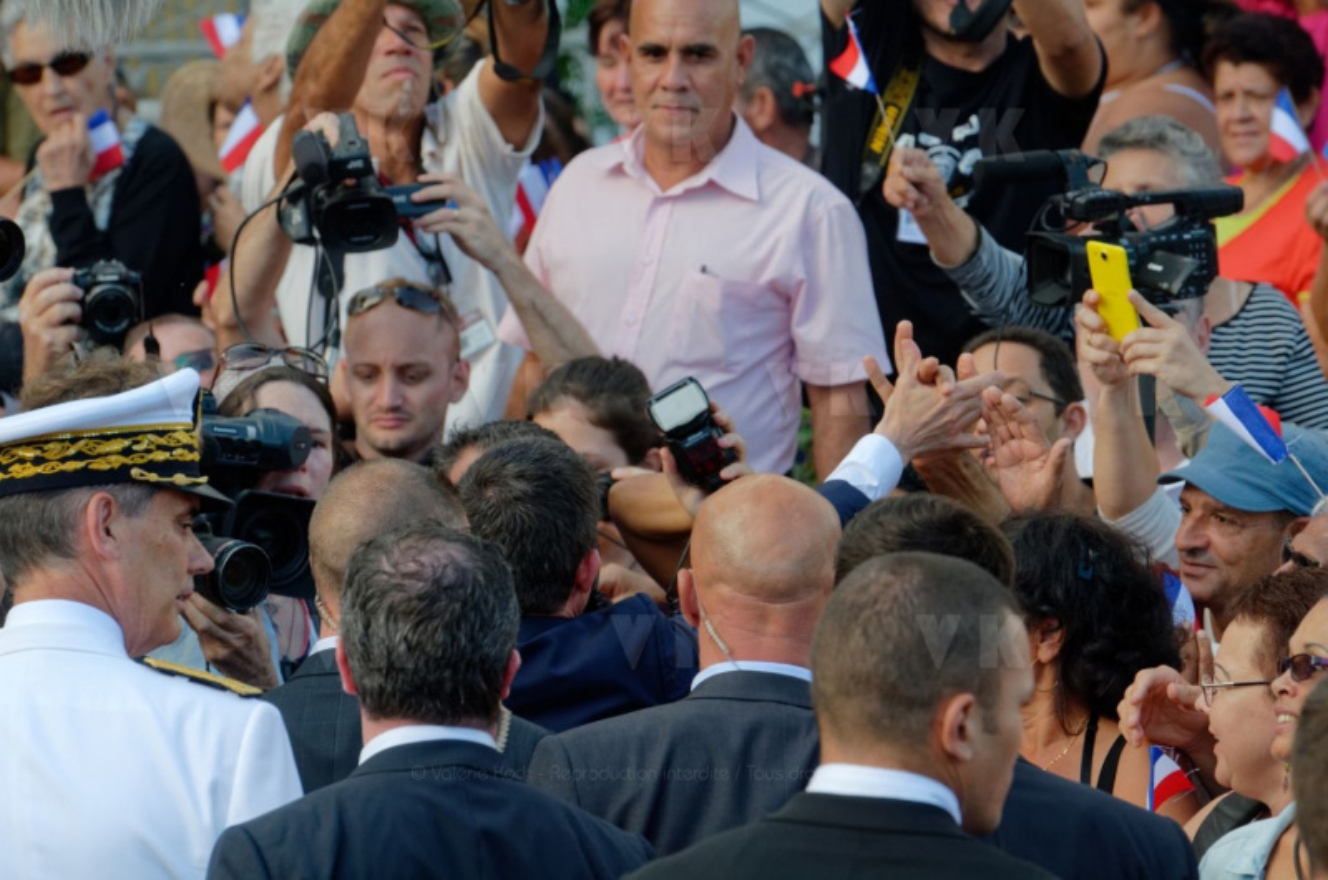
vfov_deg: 4.9
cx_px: 664
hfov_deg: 7.4
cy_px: 440
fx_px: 10216
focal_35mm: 278
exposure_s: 1/500
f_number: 5.6
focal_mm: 185
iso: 250
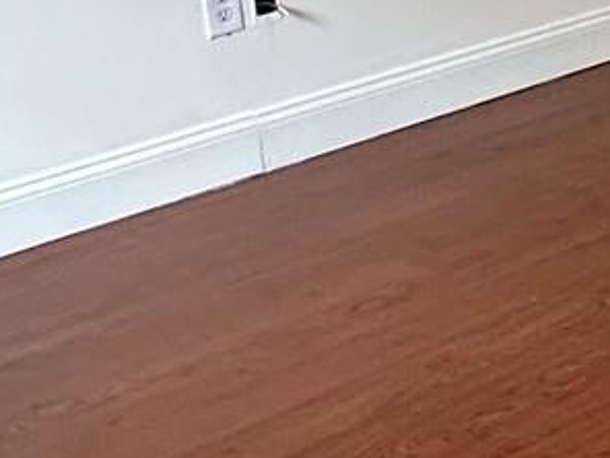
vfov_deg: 14.7
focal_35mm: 97
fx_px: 1709
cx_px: 866
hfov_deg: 18.4
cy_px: -113
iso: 320
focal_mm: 2.22
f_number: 2.2
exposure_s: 1/120
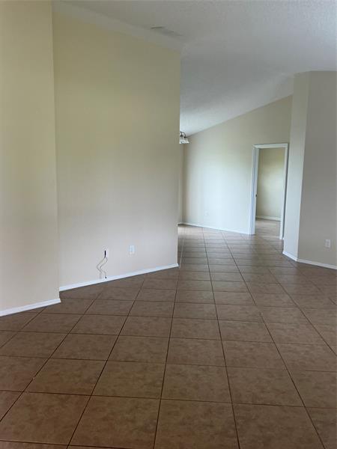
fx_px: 363
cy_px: 224
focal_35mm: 28
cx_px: 168
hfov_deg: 49.7
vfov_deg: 63.4
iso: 50
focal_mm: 3
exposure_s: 1/60
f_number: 1.8
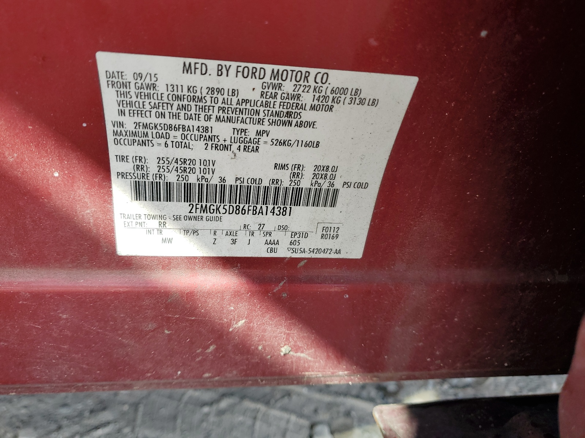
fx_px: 439
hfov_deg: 67.3
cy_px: 219
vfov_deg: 53.1
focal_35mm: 26
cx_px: 292
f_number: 1.5
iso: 50
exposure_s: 1/370
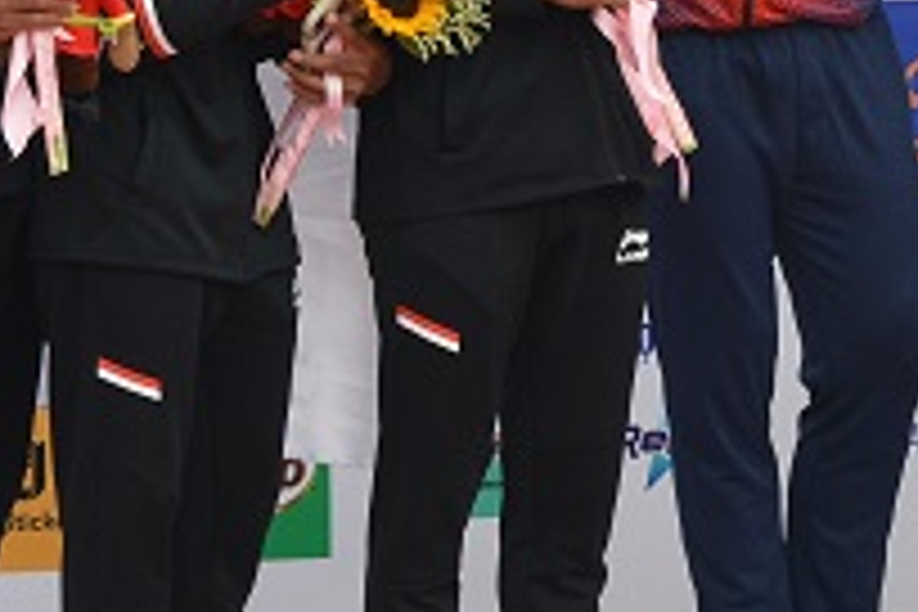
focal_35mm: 360
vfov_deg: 3.8
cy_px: -142
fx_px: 9179
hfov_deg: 5.6
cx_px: 1557
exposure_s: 1/400
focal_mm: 80
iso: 1000
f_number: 10
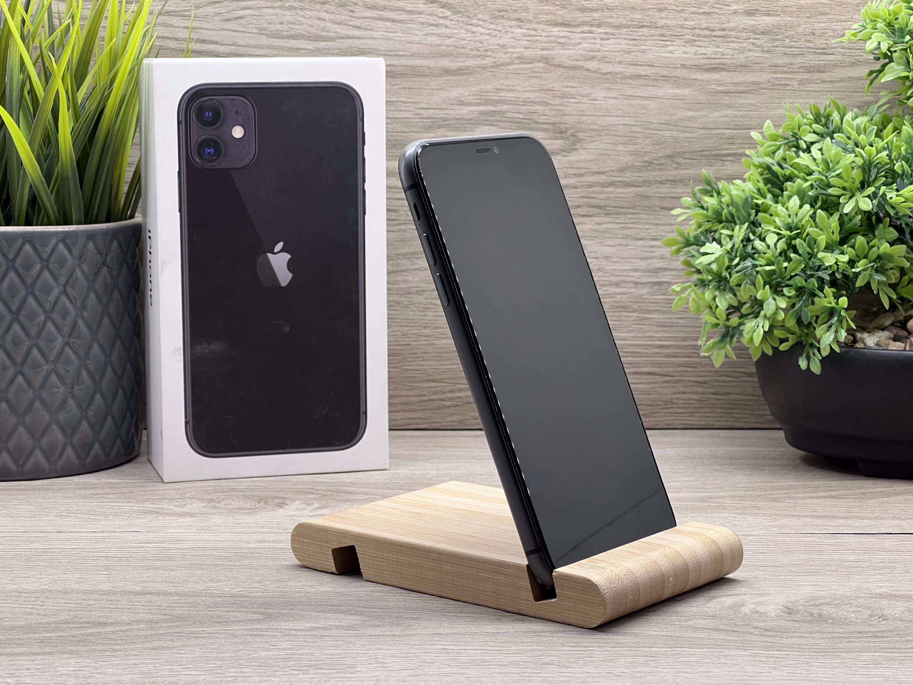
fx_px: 2057
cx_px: 461
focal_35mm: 78
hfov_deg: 25.0
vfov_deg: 18.9
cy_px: 343
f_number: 2.8
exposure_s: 1/100
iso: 80
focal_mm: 9
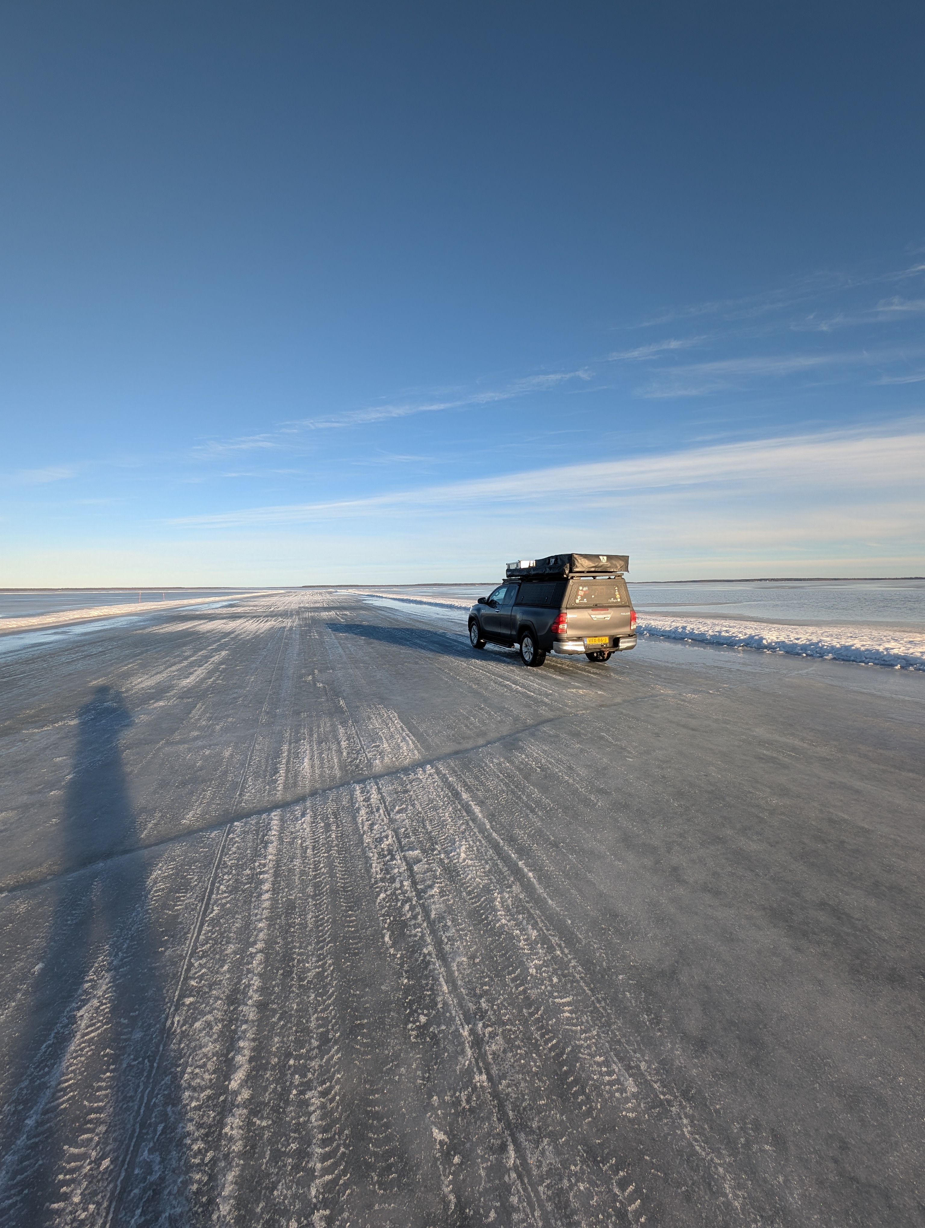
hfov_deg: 94.6
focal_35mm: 12
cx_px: 462
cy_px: 614
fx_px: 426
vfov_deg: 110.5
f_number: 1.95
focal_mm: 2.23
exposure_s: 1/1044
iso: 37
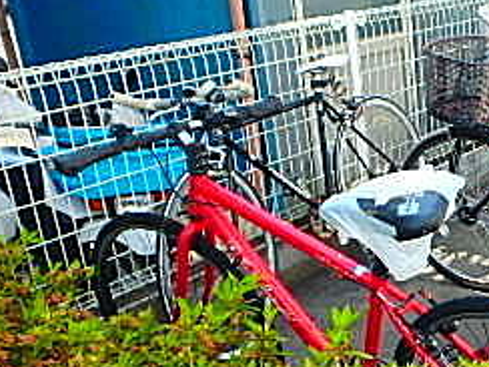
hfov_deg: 30.8
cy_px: 235
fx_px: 777
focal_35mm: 55
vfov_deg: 26.5
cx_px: 549
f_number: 3.5
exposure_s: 1/320
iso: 125
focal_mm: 3.7
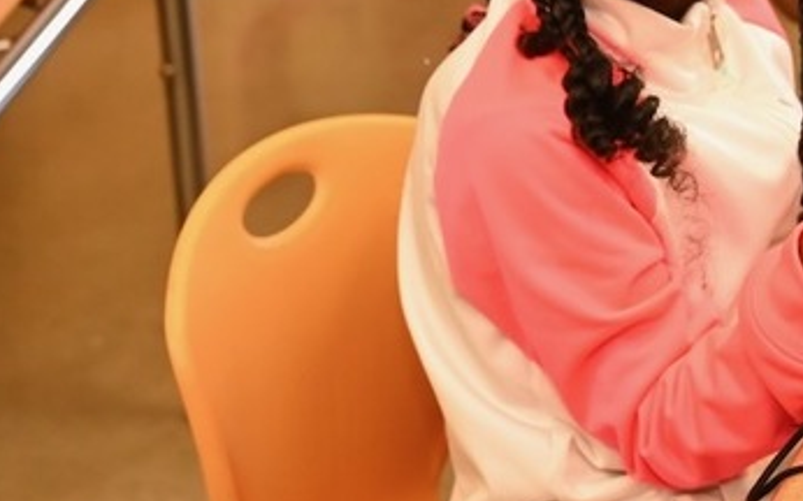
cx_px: 729
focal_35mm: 157
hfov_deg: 13.2
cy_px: -162
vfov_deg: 8.2
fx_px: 3435
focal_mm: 52
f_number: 4.5
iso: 3200
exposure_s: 1/200
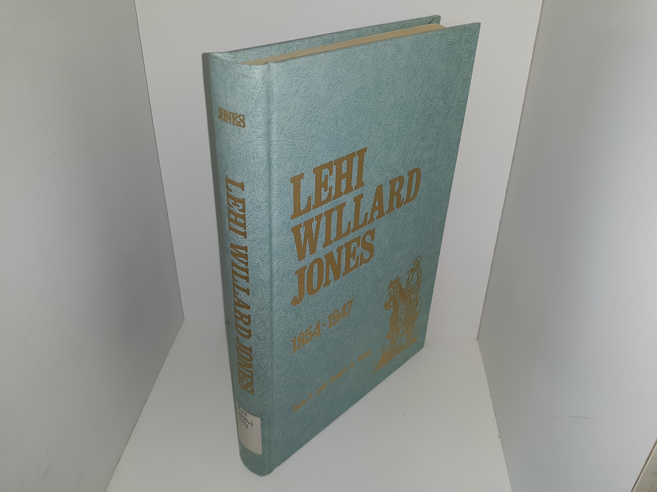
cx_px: 328
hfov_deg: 63.4
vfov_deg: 49.7
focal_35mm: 28
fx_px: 531
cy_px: 246
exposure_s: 1/195
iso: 40
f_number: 1.7
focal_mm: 3.7
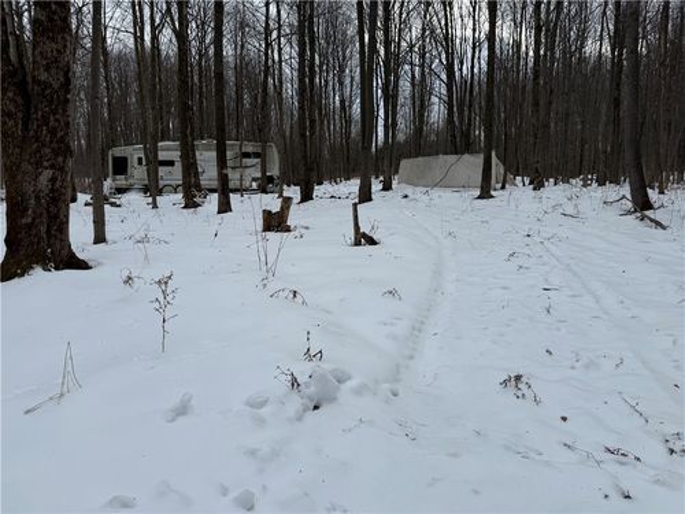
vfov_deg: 56.8
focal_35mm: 24
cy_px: 257
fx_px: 475
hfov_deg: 71.6
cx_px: 342
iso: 80
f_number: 1.78
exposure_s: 1/3425
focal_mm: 6.76
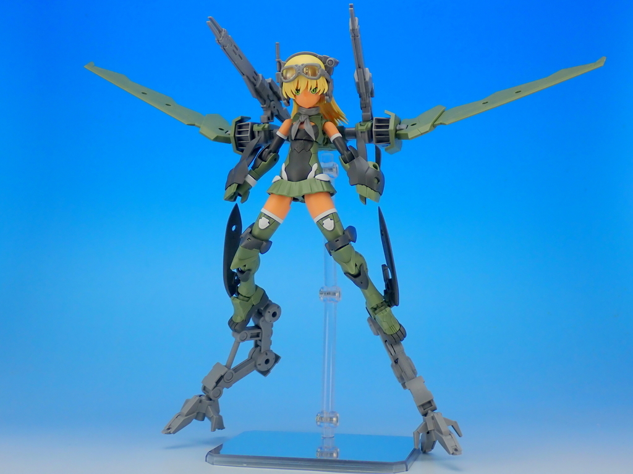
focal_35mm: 50
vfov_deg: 29.1
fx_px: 914
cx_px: 316
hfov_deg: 38.2
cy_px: 237
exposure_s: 1/30
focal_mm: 9.01
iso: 100
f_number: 3.2
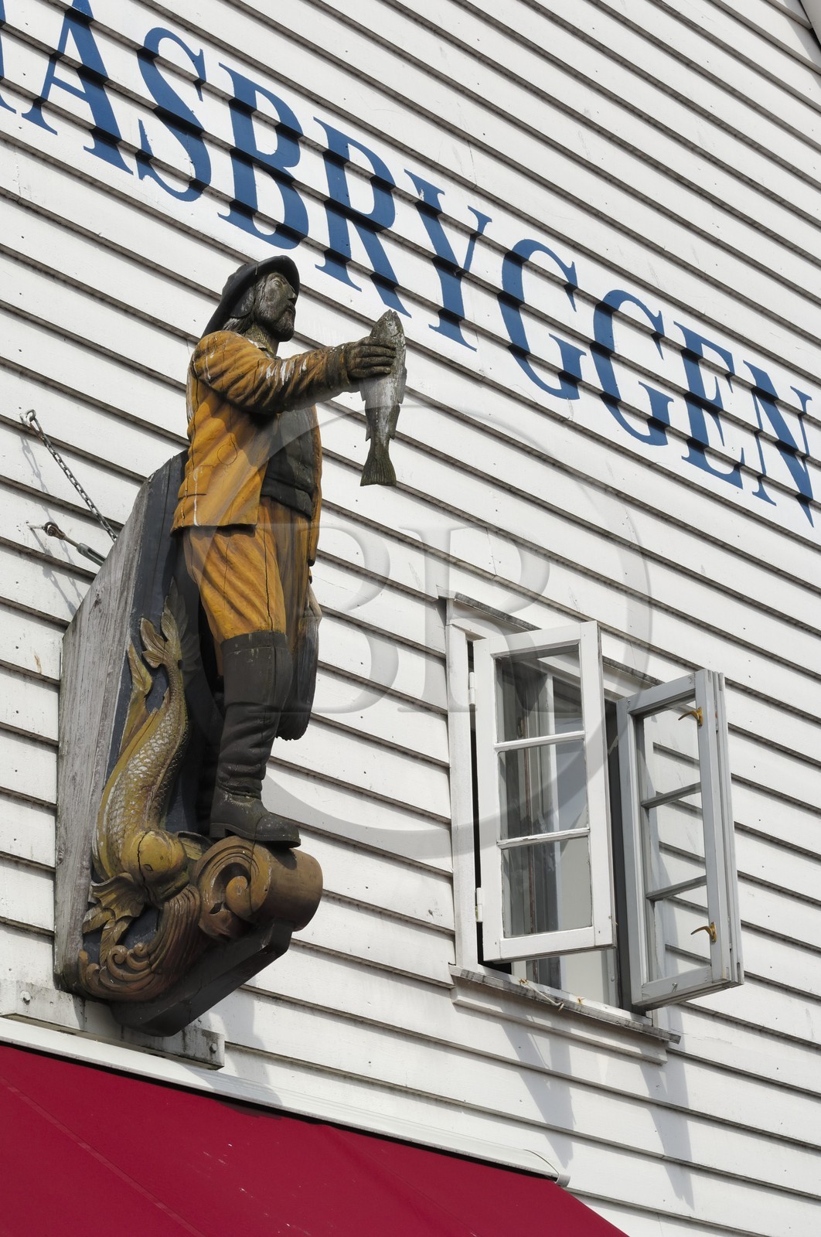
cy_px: 618
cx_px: 410
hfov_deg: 14.0
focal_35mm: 98
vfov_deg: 20.9
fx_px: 3345
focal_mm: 65
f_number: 13
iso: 100
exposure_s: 1/160
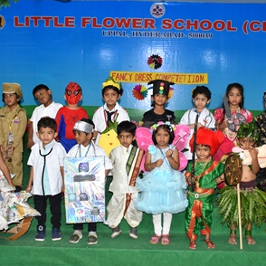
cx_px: 147
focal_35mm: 44
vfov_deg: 38.3
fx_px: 383
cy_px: 132
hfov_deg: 38.3
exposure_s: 1/125
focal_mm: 23
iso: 320
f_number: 6.3
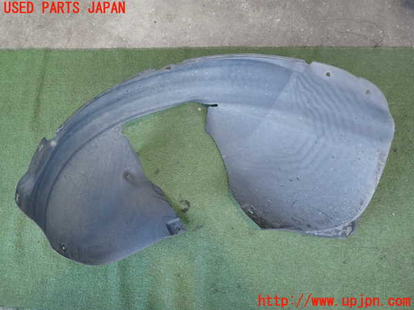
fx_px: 359
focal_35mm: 30
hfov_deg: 60.0
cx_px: 207
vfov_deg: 46.8
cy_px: 155
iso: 200
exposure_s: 1/50
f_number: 2.3
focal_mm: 5.4
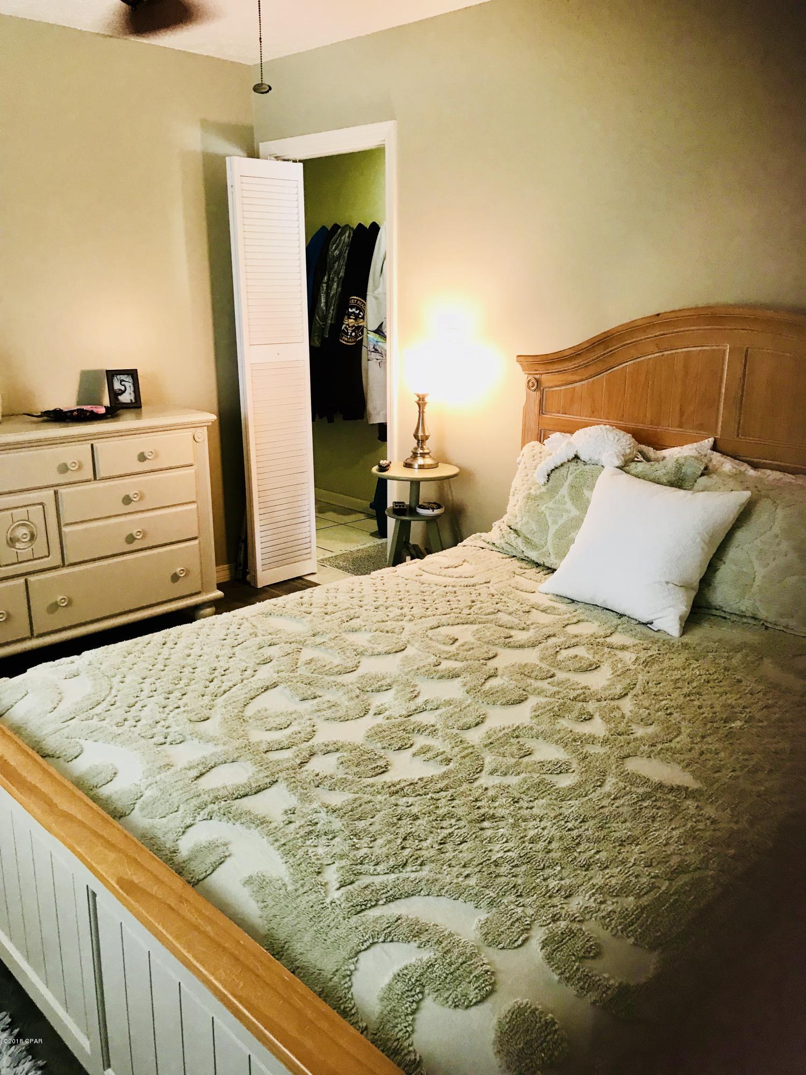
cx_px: 403
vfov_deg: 63.4
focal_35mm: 28
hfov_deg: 49.7
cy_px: 538
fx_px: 869
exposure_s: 1/15
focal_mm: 3.99
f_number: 1.8
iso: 40
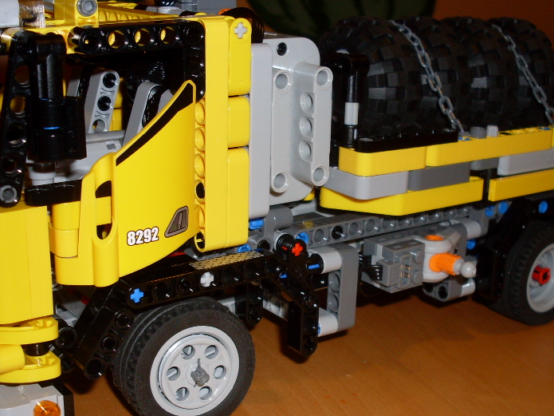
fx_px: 896
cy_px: 279
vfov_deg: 25.9
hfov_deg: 34.3
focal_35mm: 56
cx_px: 301
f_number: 2.8
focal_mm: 6.3
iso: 100
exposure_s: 1/45
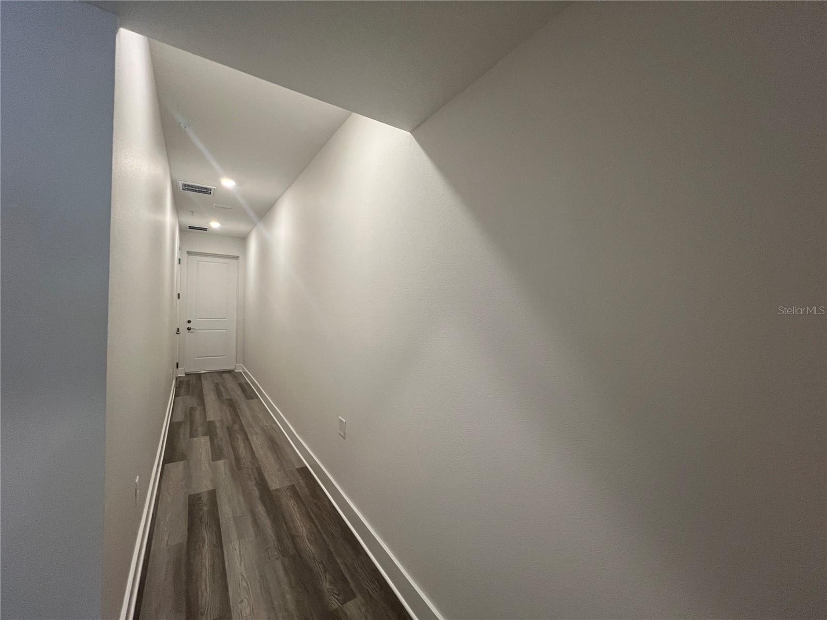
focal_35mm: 13
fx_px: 311
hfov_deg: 106.2
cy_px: 310
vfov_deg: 89.9
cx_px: 414
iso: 160
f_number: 1.8
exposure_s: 1/120
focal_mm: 1.57
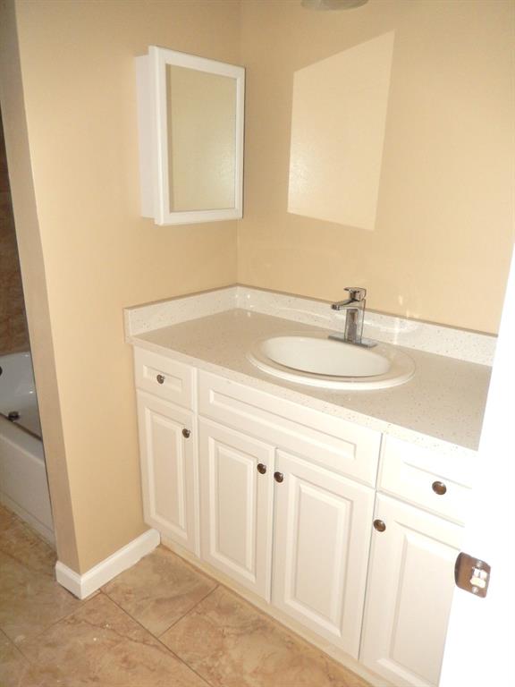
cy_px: 344
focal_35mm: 25
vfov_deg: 69.4
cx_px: 258
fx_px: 496
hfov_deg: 54.9
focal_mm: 4.5
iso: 200
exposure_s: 1/30
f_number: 3.4
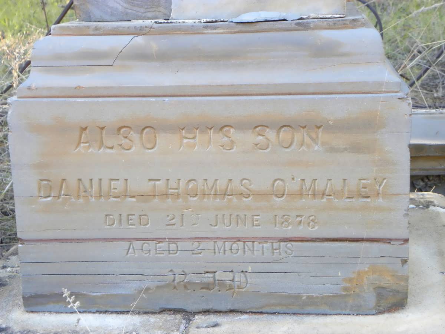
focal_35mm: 66
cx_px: 222
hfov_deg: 29.4
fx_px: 848
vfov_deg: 22.3
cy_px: 167
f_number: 3.5
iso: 237
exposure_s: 1/68.6
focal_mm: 11.8
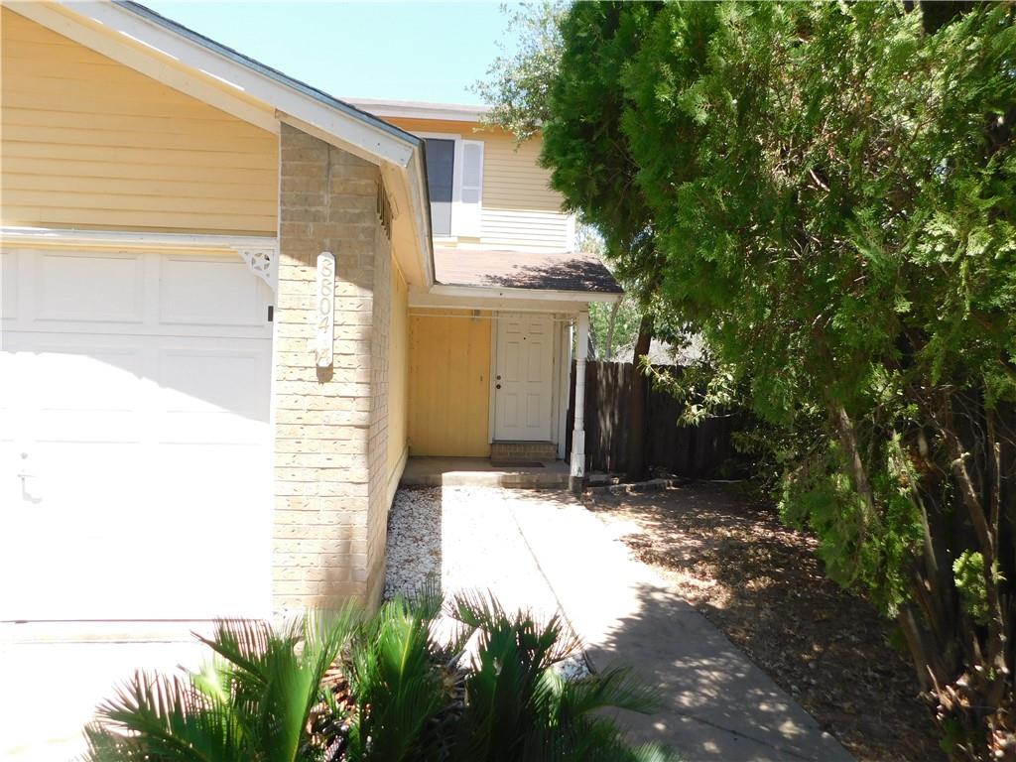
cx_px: 508
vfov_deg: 58.9
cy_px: 381
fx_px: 675
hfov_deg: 73.9
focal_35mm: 23
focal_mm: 4
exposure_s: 1/400
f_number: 3
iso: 125
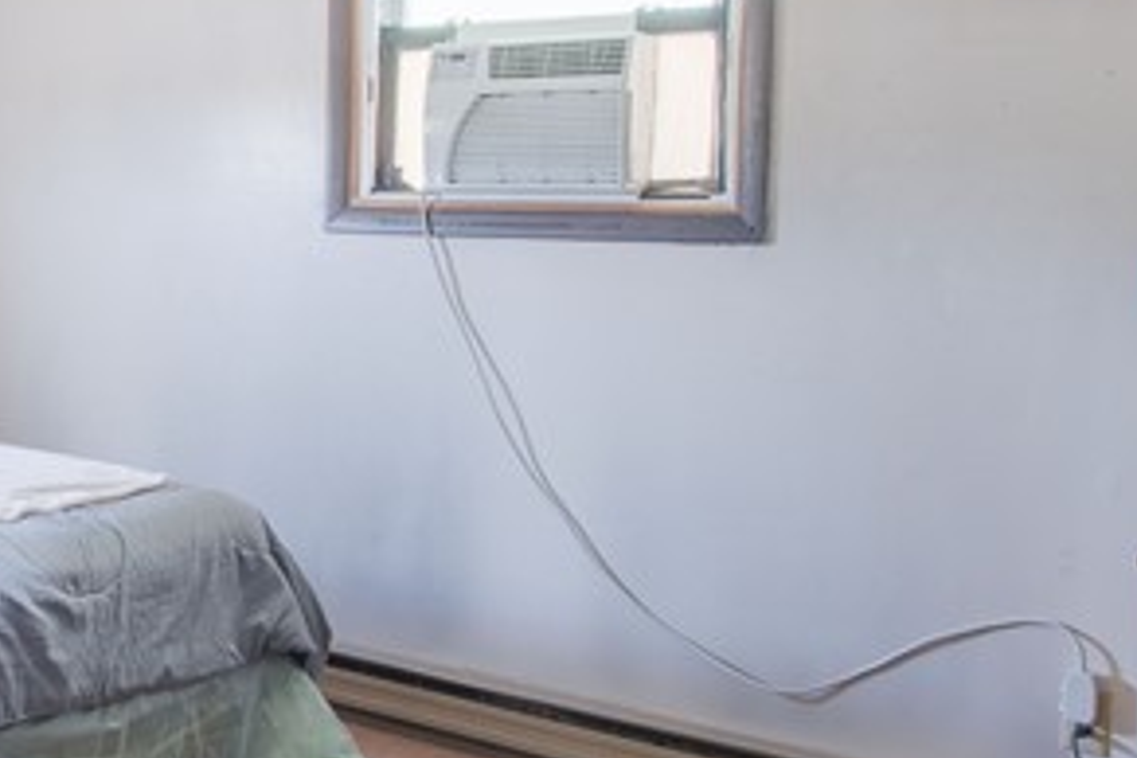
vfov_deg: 24.1
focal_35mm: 56
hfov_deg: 33.2
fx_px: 1769
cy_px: 295
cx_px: 55
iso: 320
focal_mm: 10
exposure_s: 2.5
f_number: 9
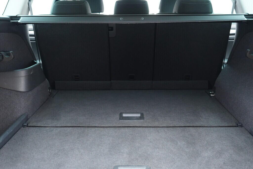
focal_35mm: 36
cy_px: 84
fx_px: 253
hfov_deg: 53.1
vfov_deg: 36.9
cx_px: 126
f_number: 2.8
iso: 1600
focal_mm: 24
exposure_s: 1/40
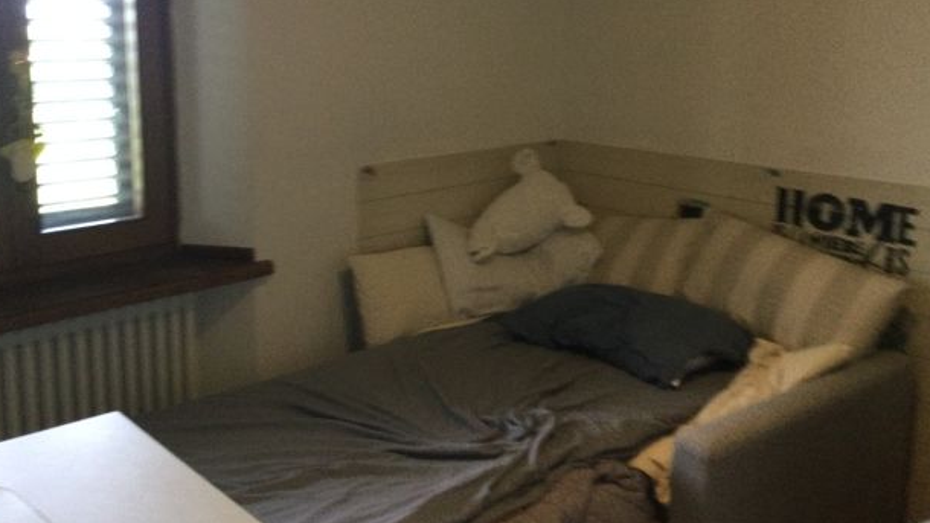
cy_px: 174
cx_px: 492
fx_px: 962
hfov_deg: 51.6
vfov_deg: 30.2
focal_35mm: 39
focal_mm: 3.3
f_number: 2.4
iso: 200
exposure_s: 1/33
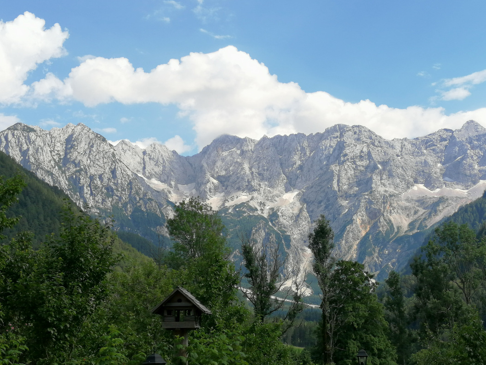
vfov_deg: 27.4
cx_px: 273
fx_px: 744
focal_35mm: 53
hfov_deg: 36.1
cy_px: 240
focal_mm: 3.95
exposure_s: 1/1414
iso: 50
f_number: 1.8
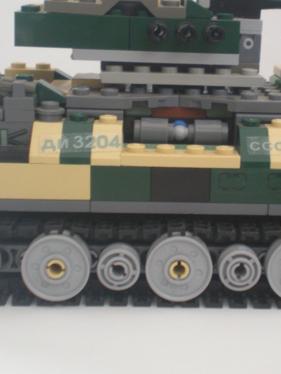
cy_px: 145
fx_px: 801
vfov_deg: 26.3
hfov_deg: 19.8
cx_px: 206
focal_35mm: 74
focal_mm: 7.4
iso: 200
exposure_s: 1/8.9
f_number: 3.5
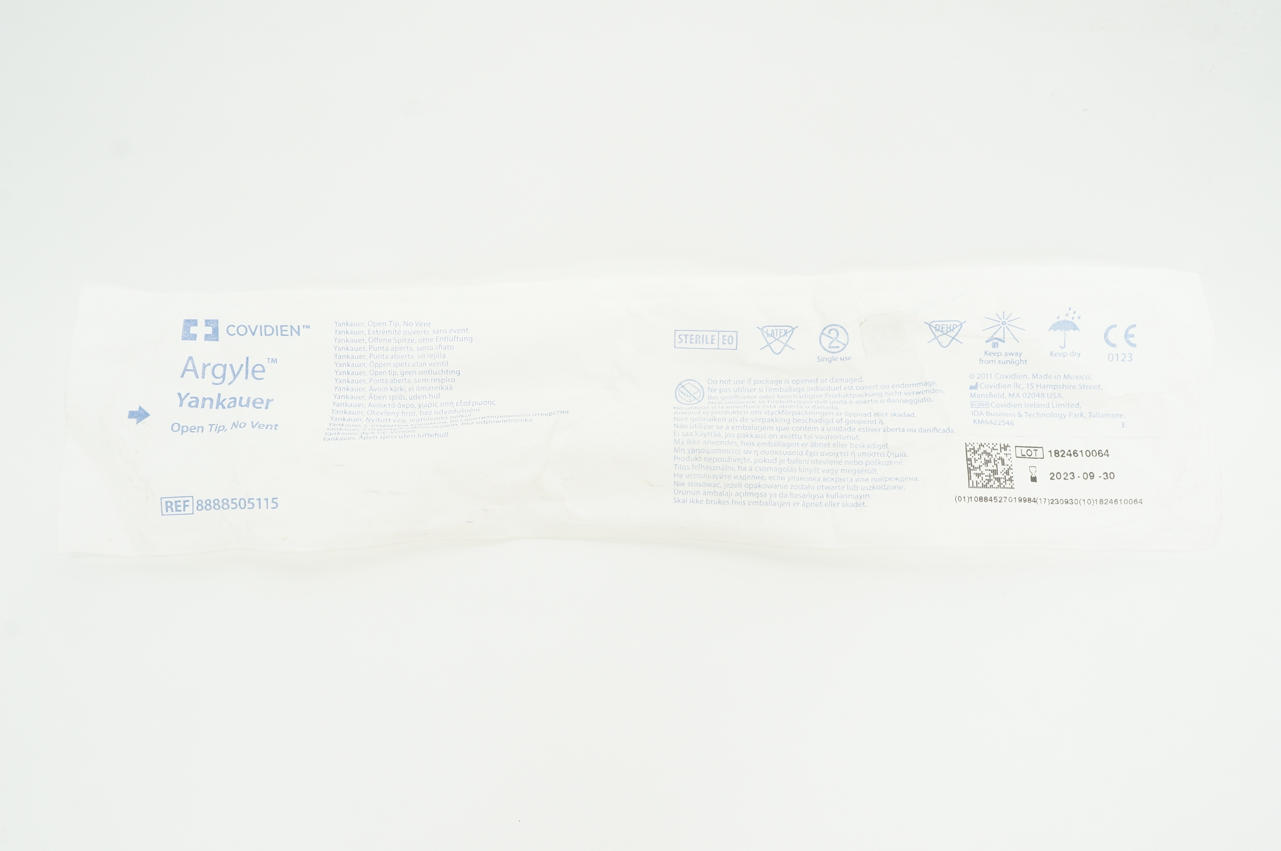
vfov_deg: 43.5
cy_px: 426
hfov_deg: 62.0
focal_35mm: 30
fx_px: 1066
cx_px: 640
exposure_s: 1/15
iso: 400
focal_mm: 20
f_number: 10
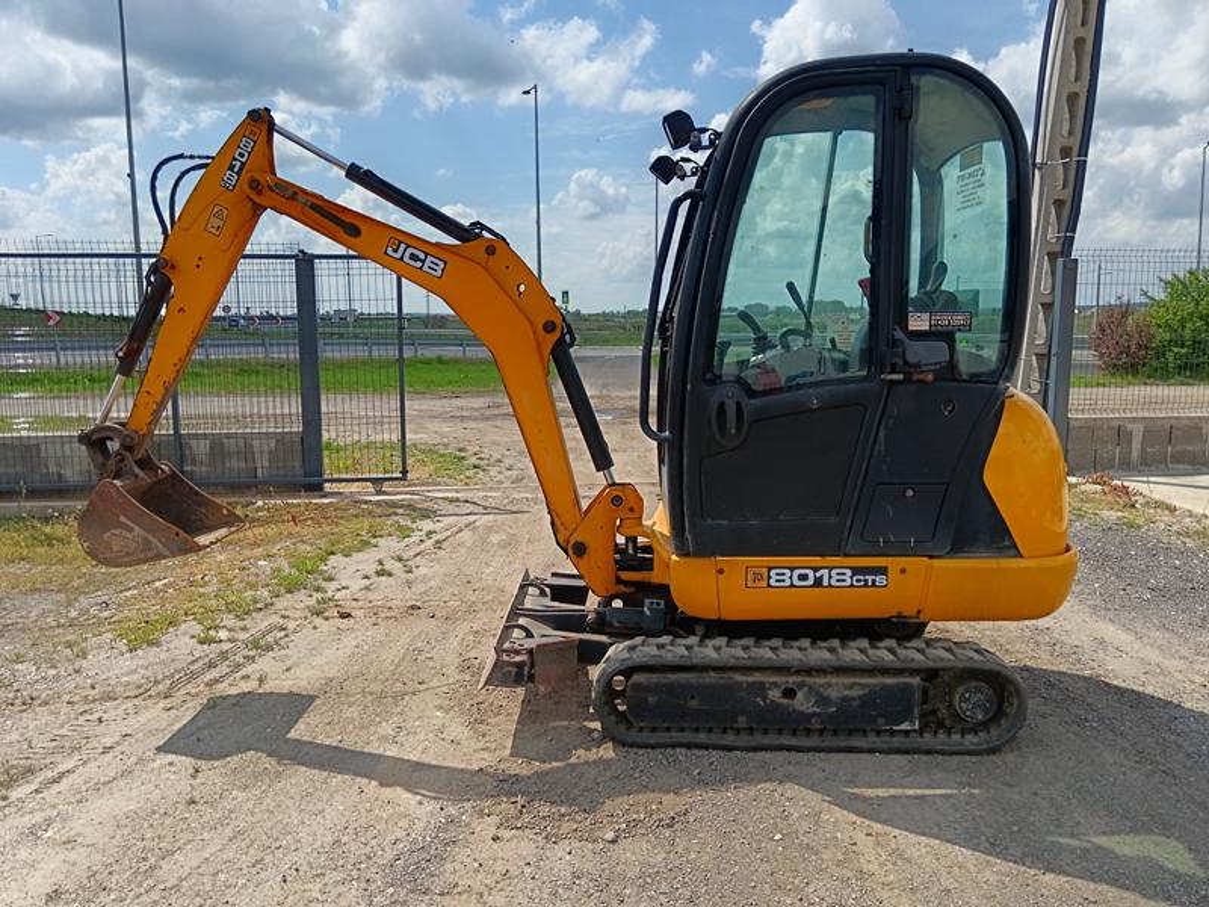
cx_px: 604
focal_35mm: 27
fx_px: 943
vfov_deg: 51.4
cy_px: 454
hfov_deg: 65.3
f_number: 1.9
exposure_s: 1/949
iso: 105
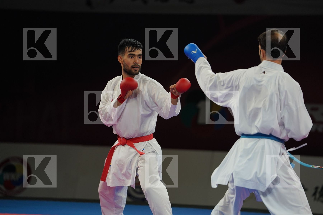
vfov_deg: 6.9
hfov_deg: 10.3
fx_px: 1794
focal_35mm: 200
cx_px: 162
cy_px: 108
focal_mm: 200
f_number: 2.8
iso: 1250
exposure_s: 1/1000
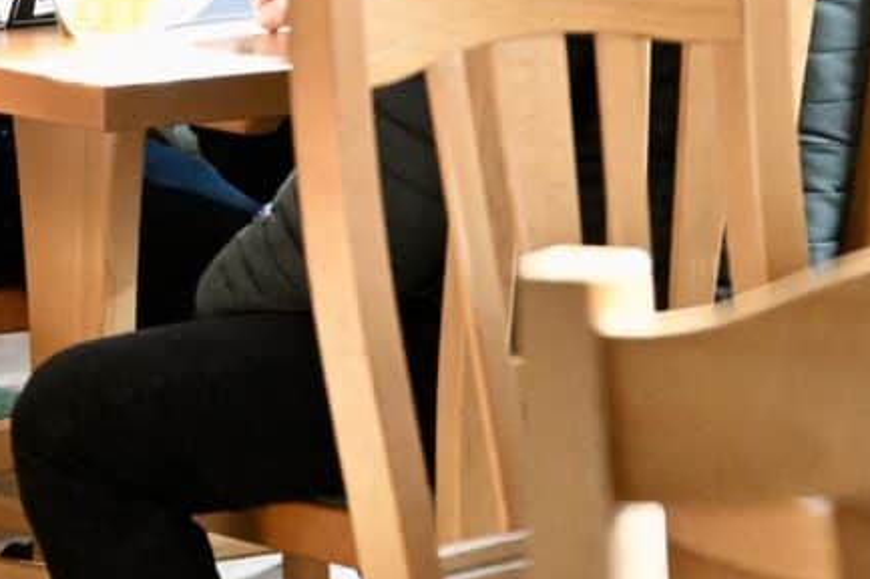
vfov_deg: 5.2
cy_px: 55
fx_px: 6399
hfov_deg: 7.8
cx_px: 502
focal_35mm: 265
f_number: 2.8
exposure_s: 1/1000
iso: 8000
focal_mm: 56
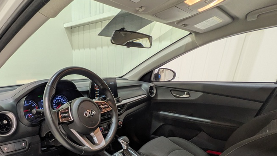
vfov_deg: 44.3
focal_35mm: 24
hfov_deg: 73.5
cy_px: 134
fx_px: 176
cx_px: 88
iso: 46
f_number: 2.2
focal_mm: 1.83
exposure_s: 1/25
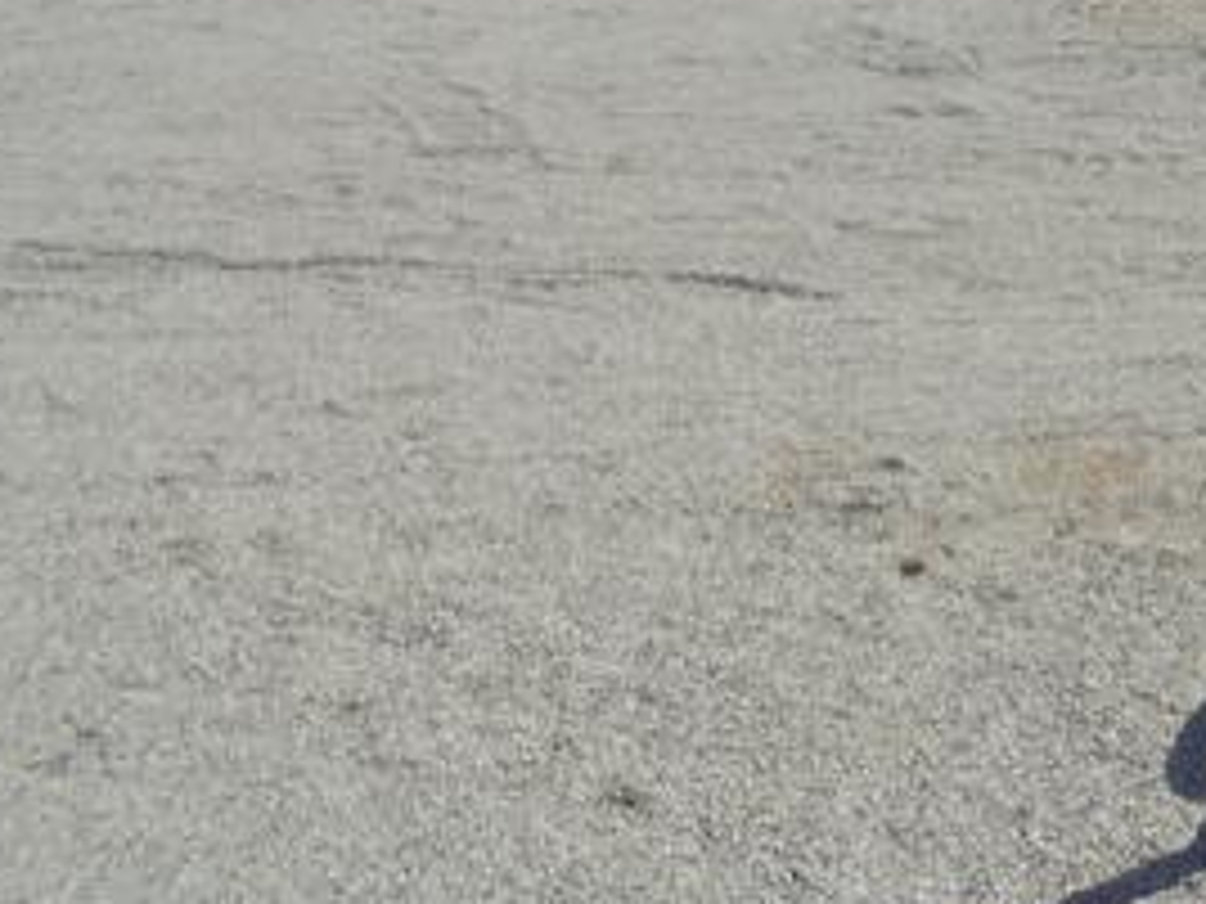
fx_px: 2160
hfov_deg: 28.0
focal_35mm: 62
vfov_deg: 22.1
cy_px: -139
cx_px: 1372
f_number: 11.5
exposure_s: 1/160
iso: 100
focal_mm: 4.6
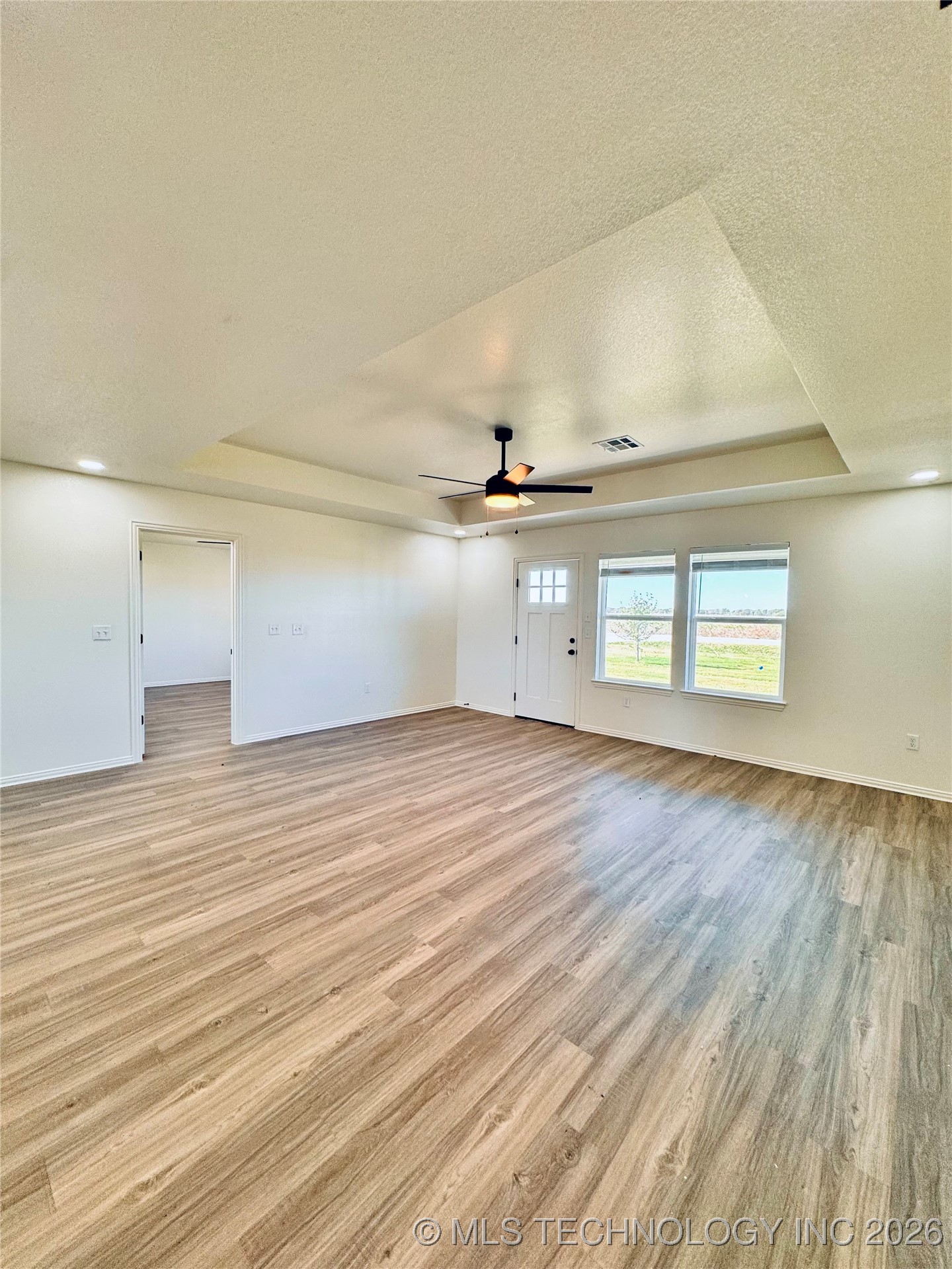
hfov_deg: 85.7
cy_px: 634
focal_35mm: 14
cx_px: 476
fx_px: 513
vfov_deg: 102.1
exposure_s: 1/120
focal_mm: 2.22
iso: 100
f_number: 2.2
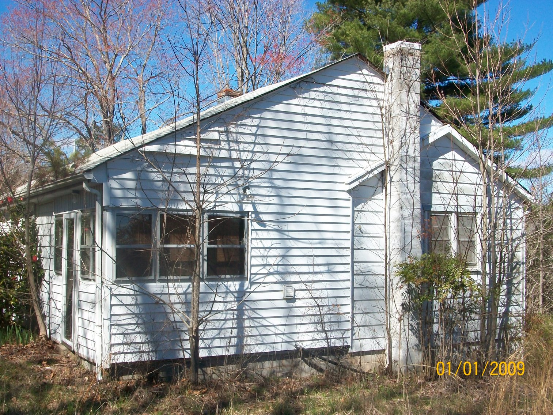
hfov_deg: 44.8
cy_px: 208
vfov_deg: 34.4
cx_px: 276
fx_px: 671
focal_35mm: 42
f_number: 6.3
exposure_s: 1/250
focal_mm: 7.1
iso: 80
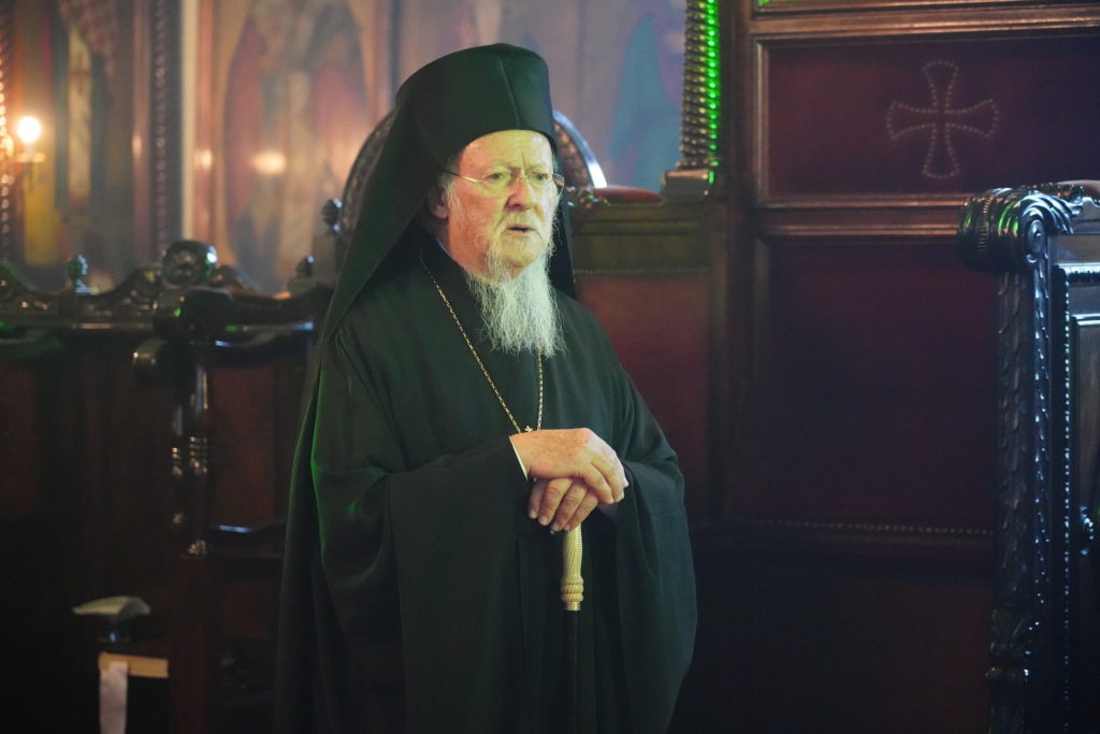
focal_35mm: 105
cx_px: 550
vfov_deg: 13.0
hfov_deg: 19.5
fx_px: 3209
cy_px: 367
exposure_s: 1/100
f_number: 4
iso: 16000
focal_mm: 105
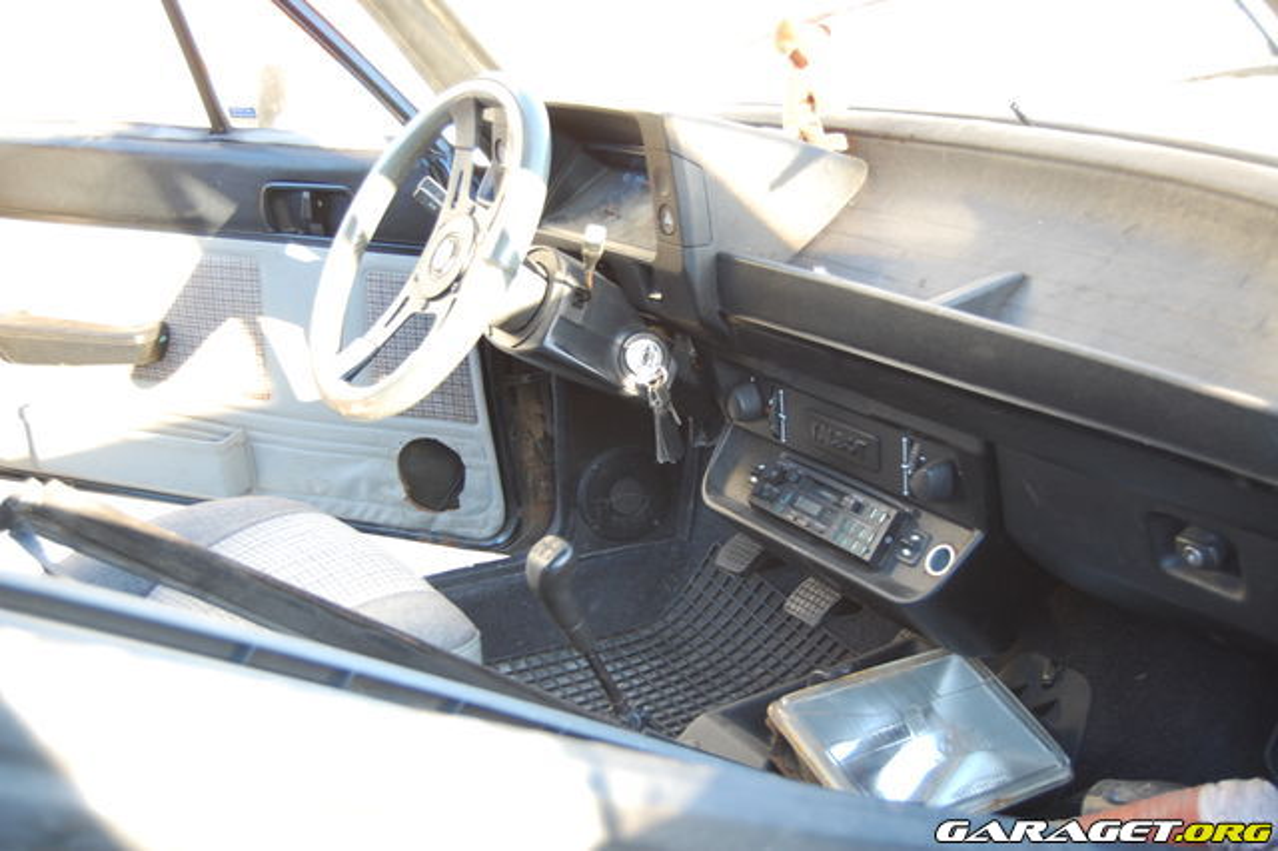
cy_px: 426
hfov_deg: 43.6
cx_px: 639
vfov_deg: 29.8
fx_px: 1597
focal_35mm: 45
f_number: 4.2
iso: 400
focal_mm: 30
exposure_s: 1/50
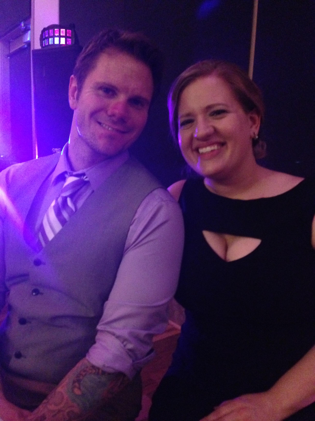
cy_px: 210
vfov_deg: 55.4
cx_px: 158
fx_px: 400
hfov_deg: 42.9
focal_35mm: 33
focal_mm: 4.12
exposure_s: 1/15
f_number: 2.4
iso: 800
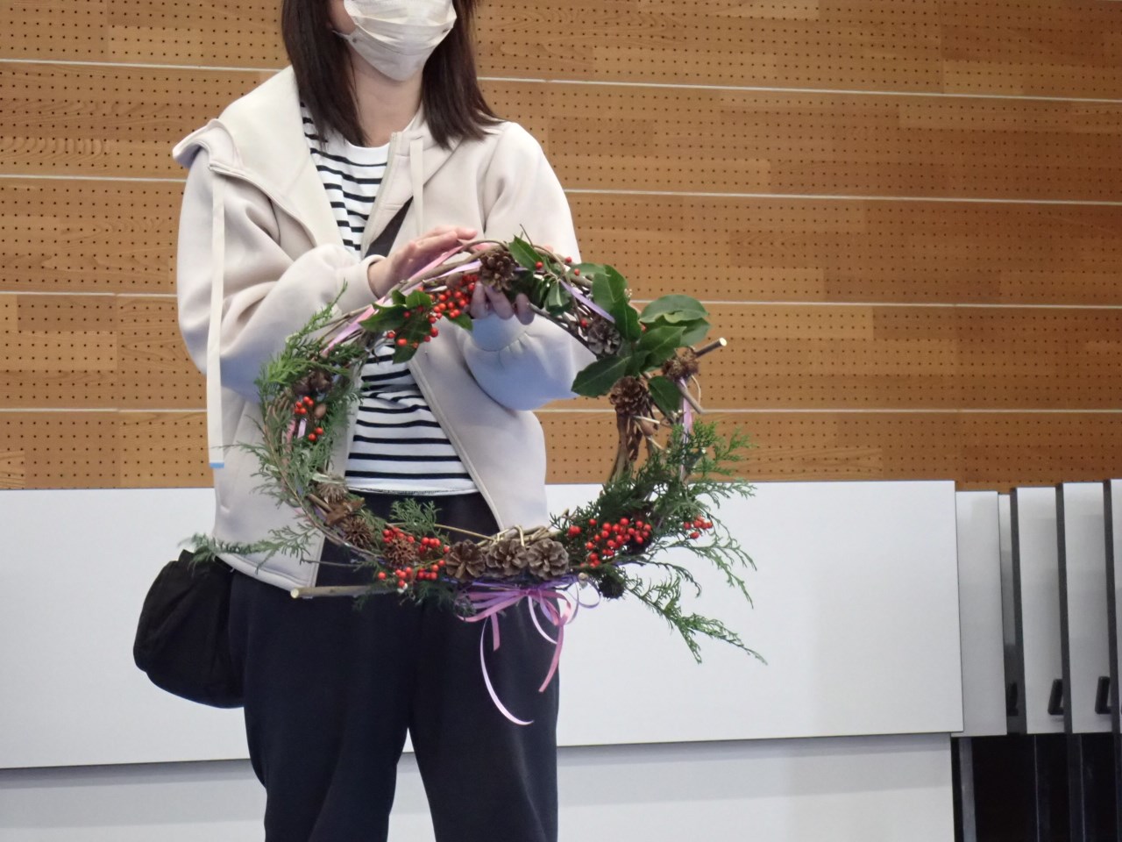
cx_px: 561
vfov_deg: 14.8
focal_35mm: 100
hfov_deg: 19.6
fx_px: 3241
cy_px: 421
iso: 1600
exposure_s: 1/100
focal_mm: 18
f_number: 4.9
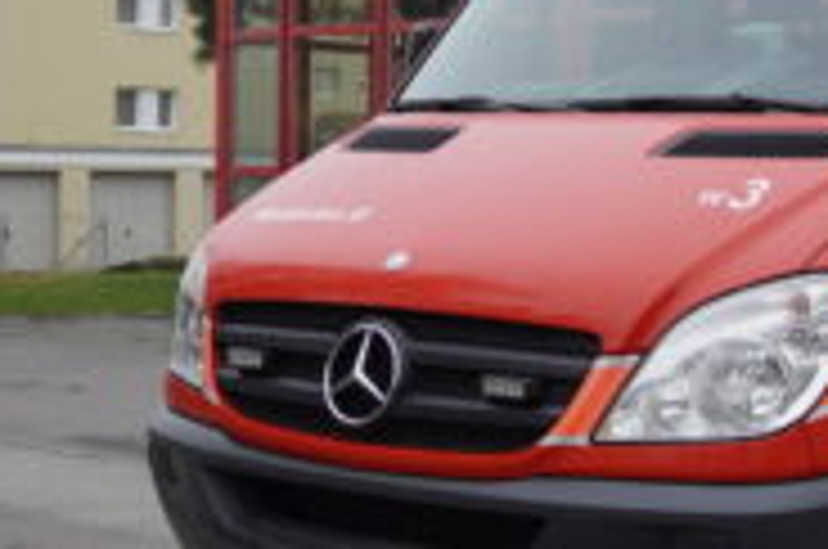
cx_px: 603
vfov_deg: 14.8
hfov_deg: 22.0
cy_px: 164
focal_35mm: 92
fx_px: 2112
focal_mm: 22
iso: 200
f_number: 4
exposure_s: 1/160
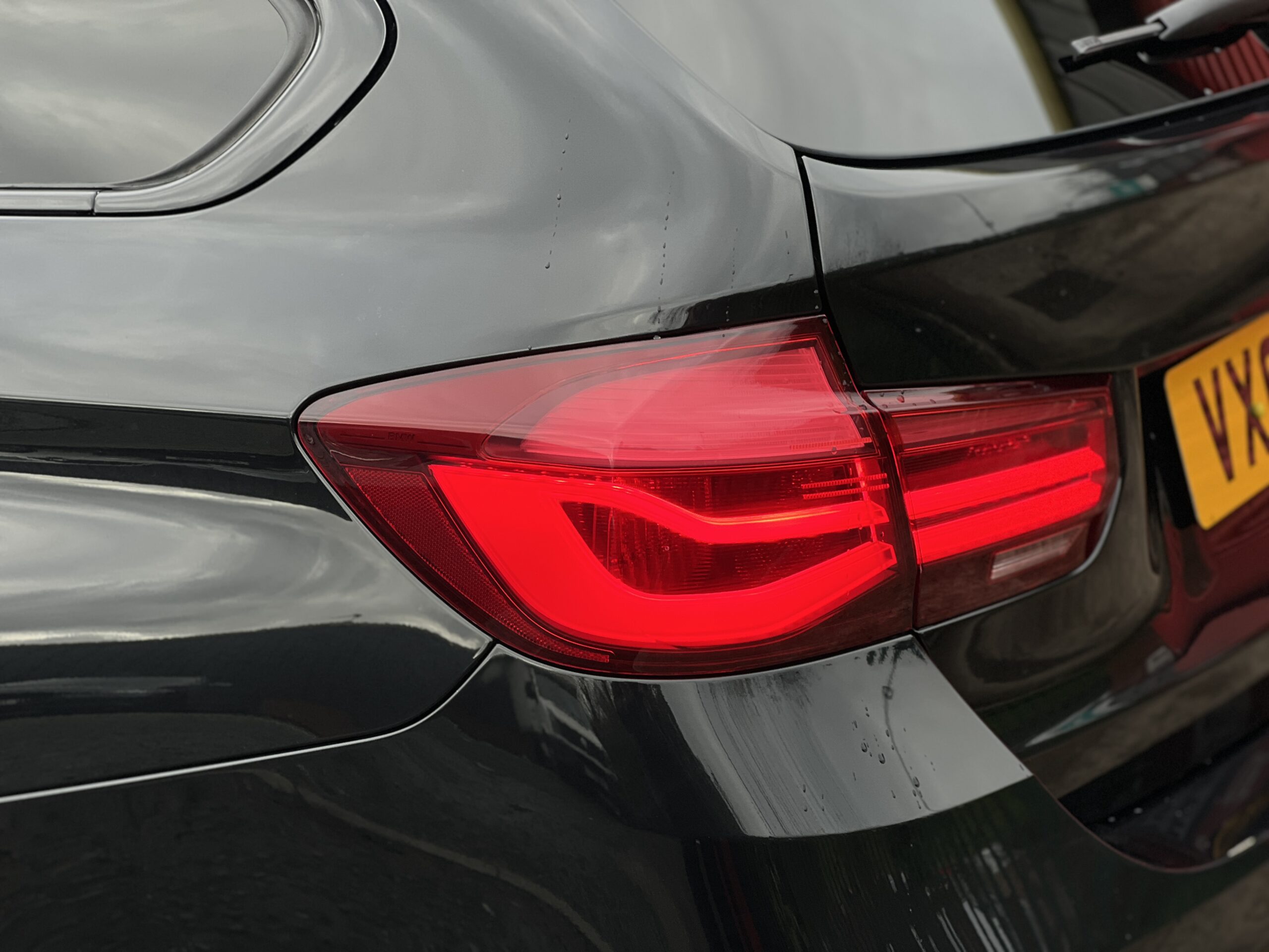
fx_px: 2823
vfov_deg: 19.1
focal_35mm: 77
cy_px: 476
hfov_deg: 25.3
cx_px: 634
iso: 32
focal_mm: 9
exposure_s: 1/121
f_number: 2.8
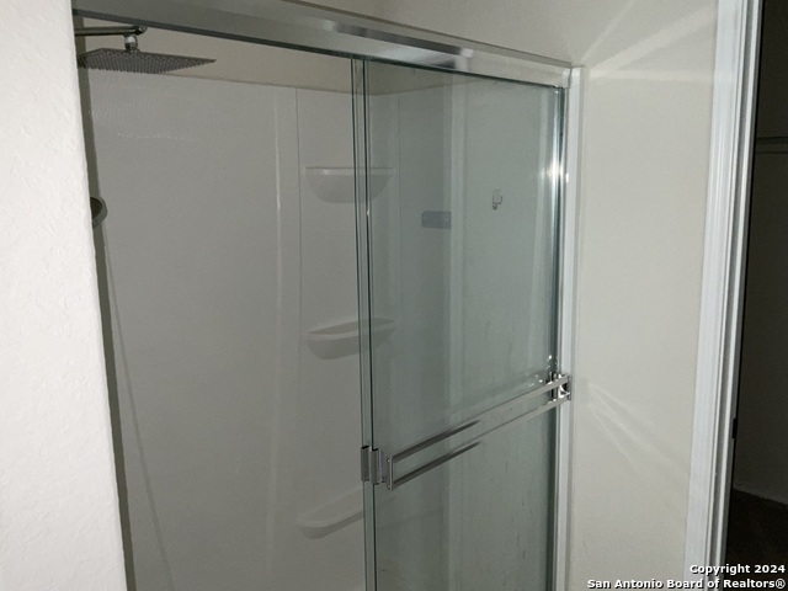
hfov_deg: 61.7
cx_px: 394
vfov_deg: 48.2
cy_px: 296
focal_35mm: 29
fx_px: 660
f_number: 1.8
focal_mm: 3
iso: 80
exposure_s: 1/60
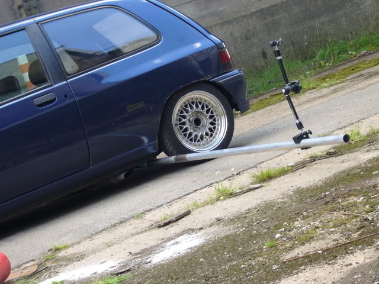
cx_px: 190
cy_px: 142
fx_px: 1117
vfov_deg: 14.5
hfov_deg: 19.3
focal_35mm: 102
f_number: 5.6
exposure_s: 1/40
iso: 80
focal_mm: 16.8
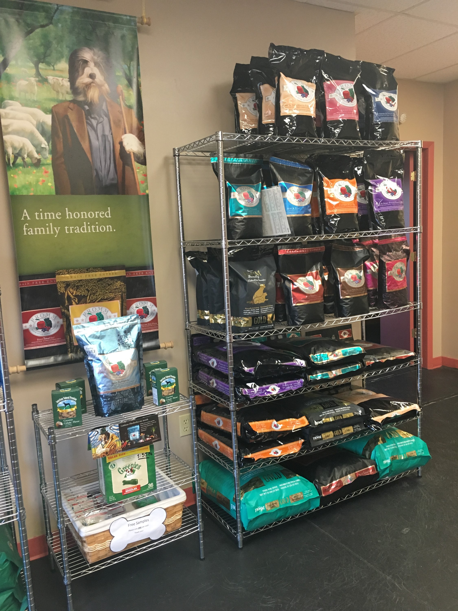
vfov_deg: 61.7
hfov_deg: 48.2
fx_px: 512
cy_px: 306
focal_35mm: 29
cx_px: 229
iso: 125
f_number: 2.2
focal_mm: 4.15
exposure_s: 1/30
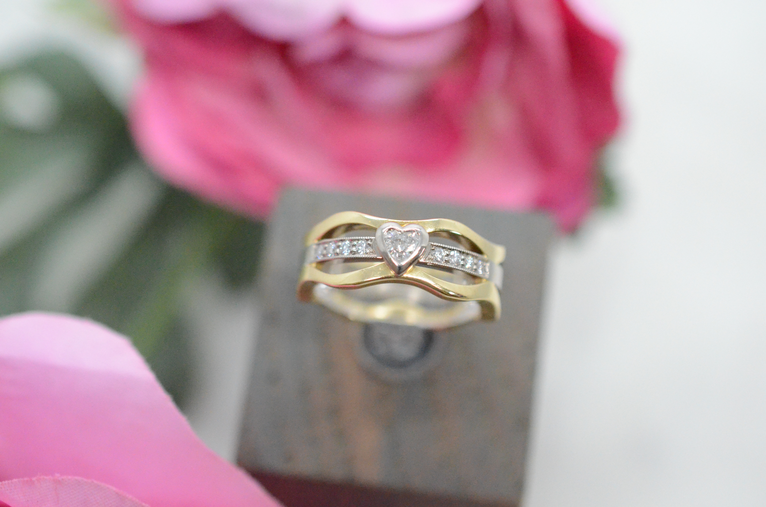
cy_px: 254
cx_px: 383
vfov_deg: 22.5
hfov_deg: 33.5
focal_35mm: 60
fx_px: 1274
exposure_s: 1/3200
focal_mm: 40
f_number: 4
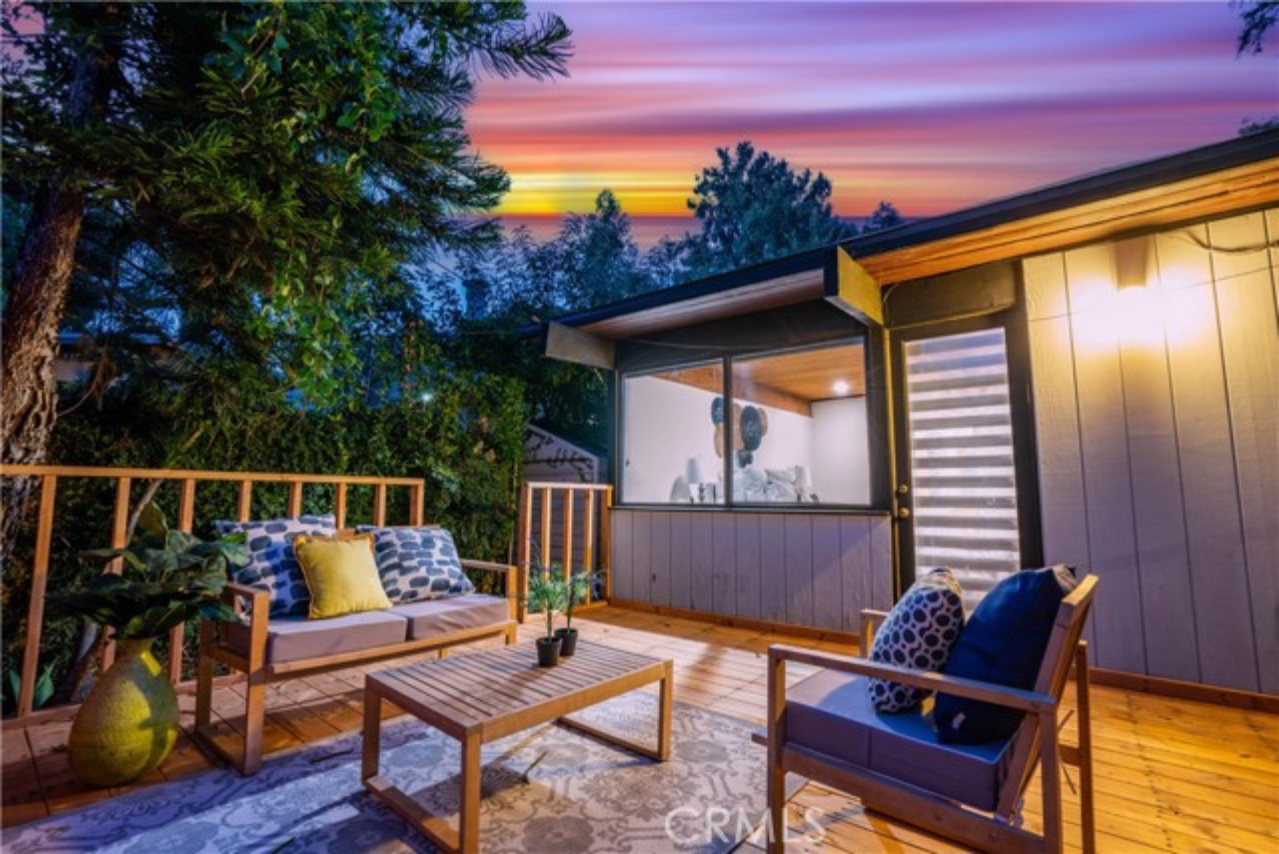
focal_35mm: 16
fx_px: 569
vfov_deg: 73.8
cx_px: 640
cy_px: 427
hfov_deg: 96.7
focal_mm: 16
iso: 200
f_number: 11
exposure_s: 15
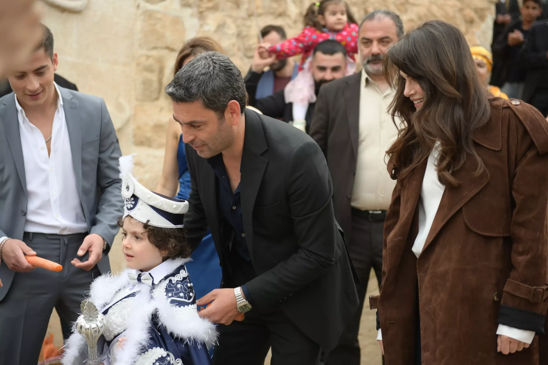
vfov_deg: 19.5
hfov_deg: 28.8
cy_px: 182
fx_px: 1066
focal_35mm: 70
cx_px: 274
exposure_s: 1/500
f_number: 2.8
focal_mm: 70
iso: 140
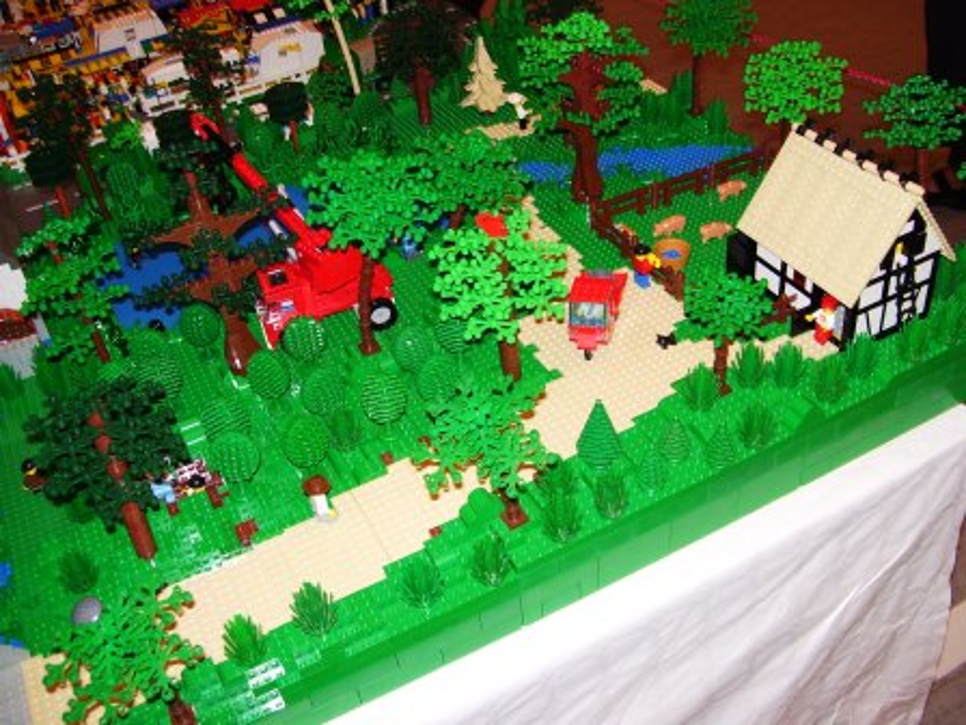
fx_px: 1005
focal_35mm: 36
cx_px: 483
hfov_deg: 51.4
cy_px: 362
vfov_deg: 39.7
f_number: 2.7
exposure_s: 1/60
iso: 80
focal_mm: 6
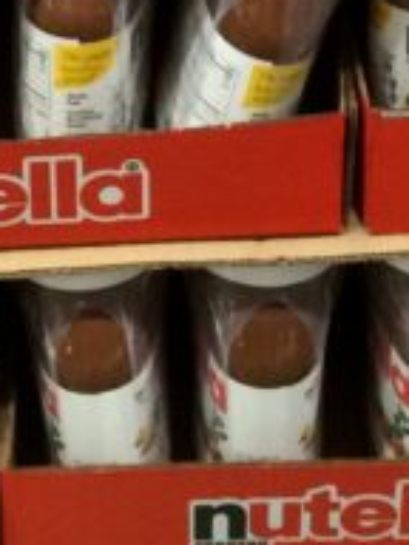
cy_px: -721
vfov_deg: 11.0
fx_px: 2442
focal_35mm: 155
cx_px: 207
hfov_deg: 9.6
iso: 160
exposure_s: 1/33
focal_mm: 4.15
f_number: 2.2
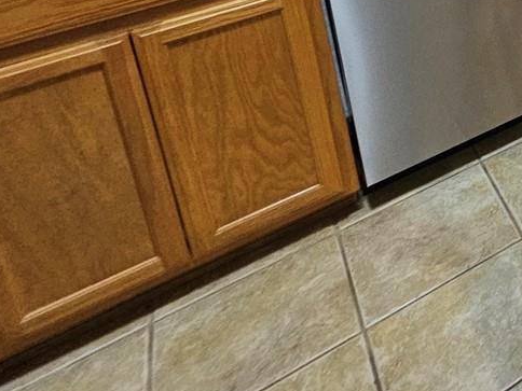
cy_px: -231
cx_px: 841
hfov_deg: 26.2
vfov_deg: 24.2
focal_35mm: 43
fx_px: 648
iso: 320
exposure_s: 1/30
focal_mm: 2.2
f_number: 2.2
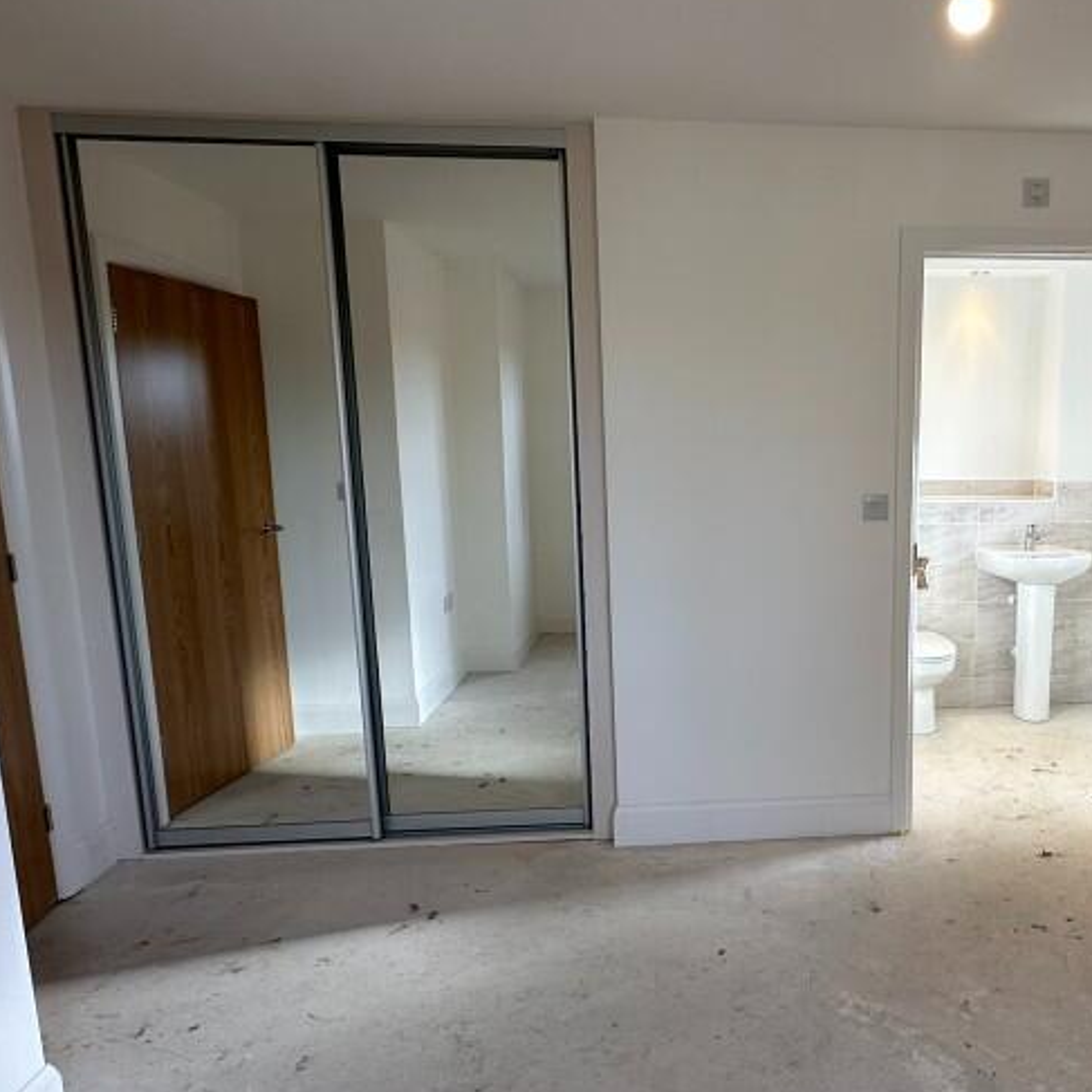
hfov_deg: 58.6
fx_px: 928
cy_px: 579
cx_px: 780
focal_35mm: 26
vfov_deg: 60.9
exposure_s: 1/132
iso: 40
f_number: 2.2
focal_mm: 2.22
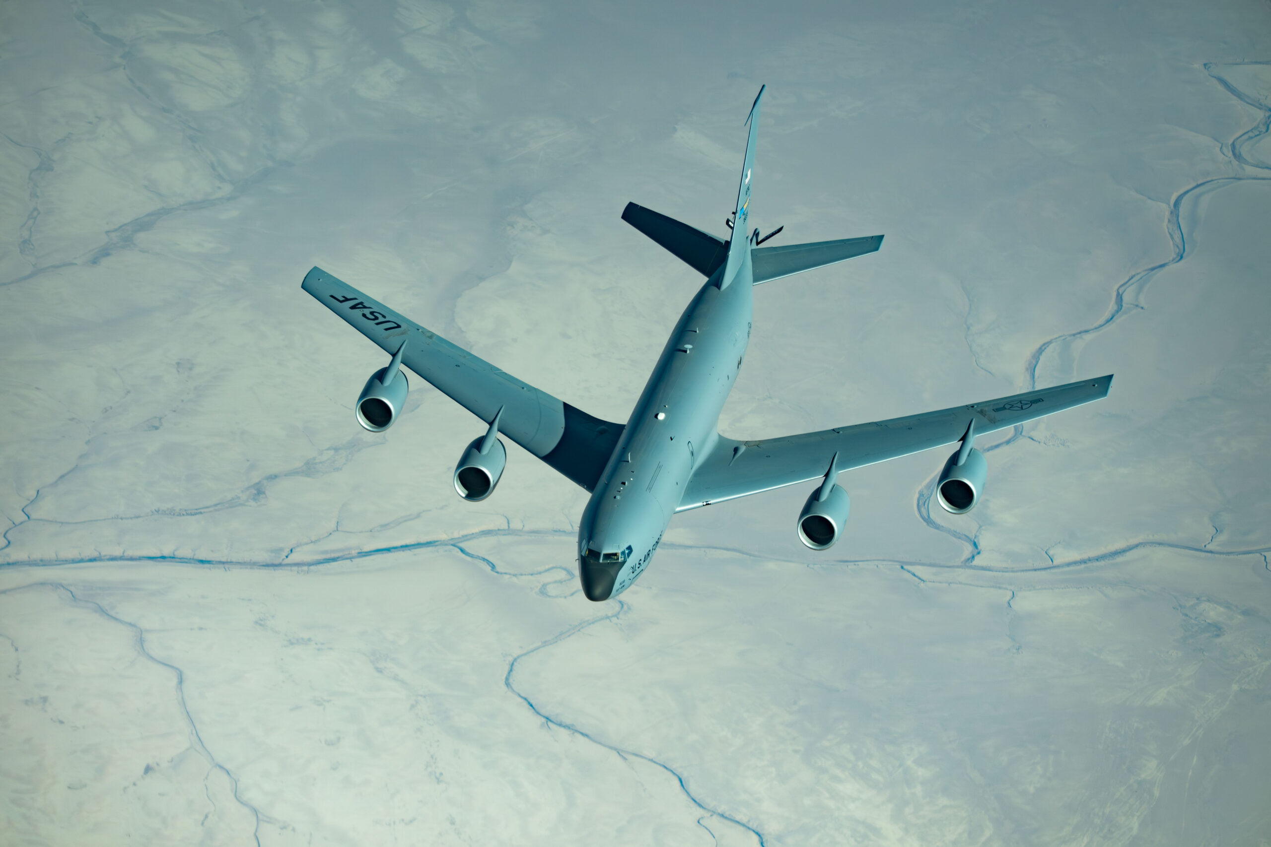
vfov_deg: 6.9
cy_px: 424
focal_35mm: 200
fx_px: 7061
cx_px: 636
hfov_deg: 10.3
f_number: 5
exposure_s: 1/8000
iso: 400
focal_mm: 200
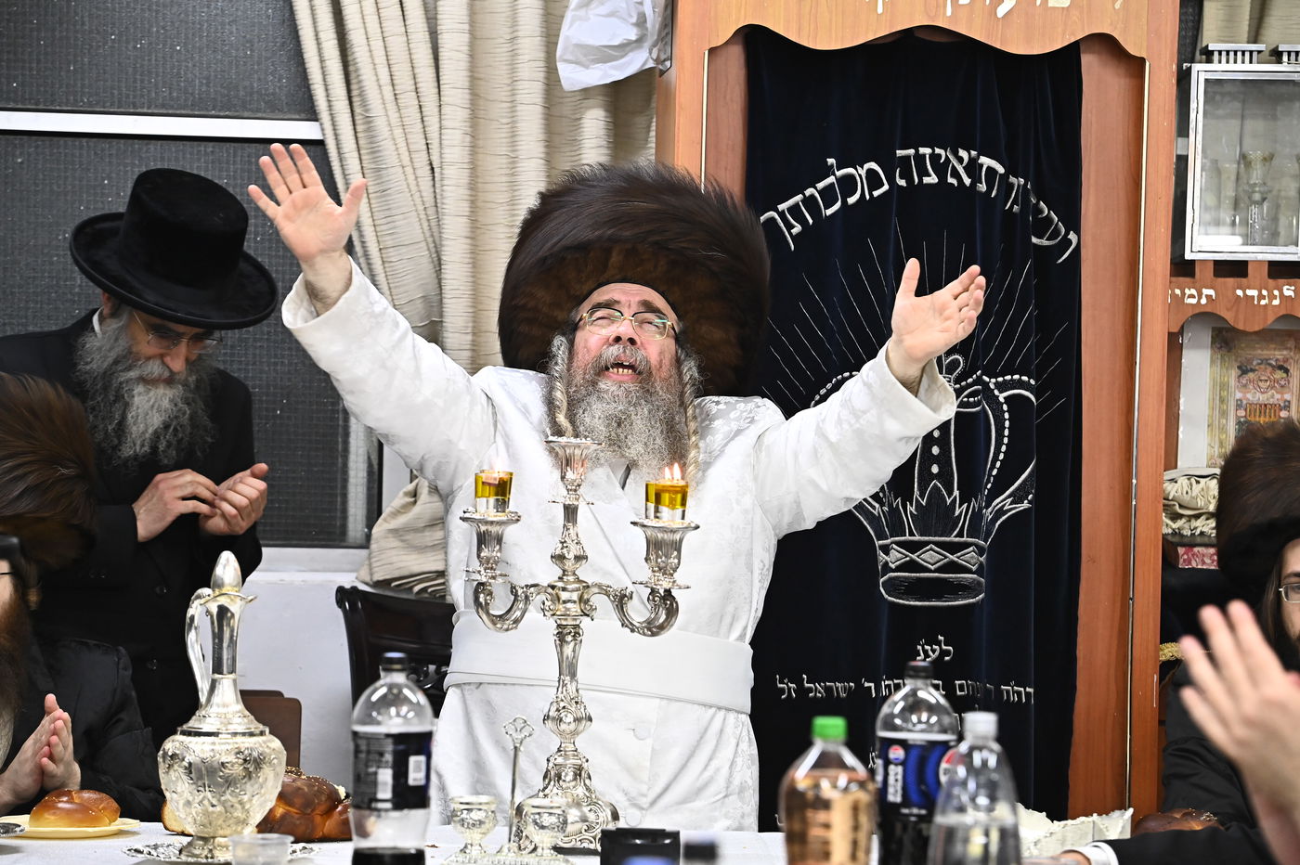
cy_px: 432
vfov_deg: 10.5
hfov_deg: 15.8
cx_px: 650
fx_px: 4692
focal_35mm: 130
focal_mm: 130
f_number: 6.3
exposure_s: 1/200
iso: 3200
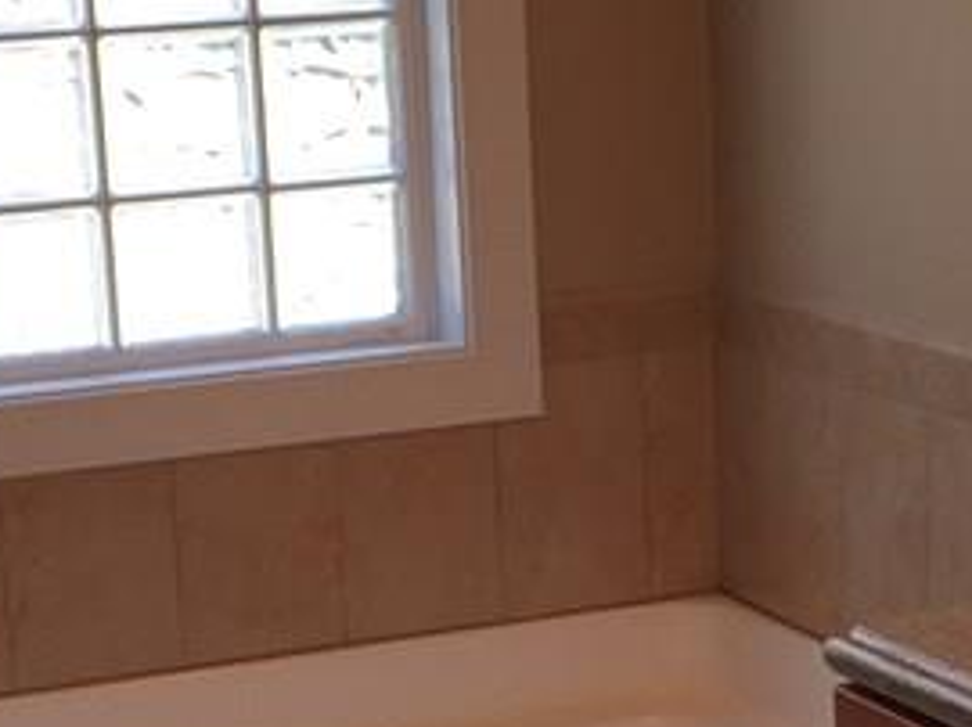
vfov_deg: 13.4
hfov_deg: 17.9
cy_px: 601
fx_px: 3086
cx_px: 580
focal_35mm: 110
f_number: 2.2
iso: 40
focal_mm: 4.15
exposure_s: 1/120
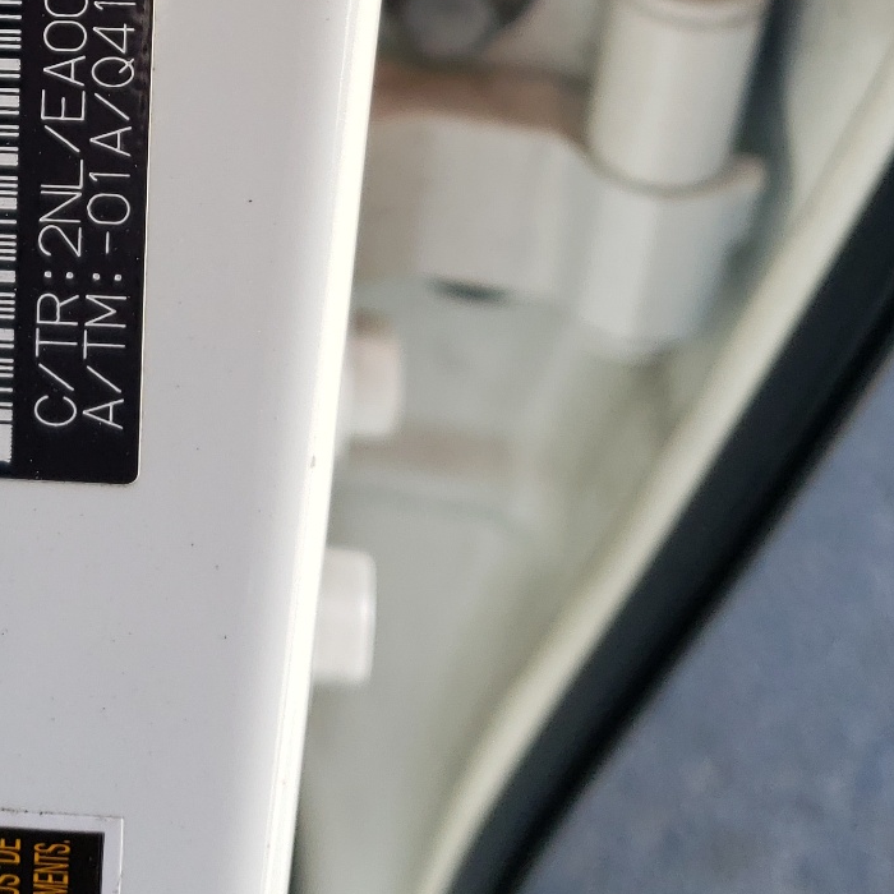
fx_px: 2045
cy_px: -128
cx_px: -23
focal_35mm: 70
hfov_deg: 23.5
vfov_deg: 23.0
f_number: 1.5
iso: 50
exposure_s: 1/500
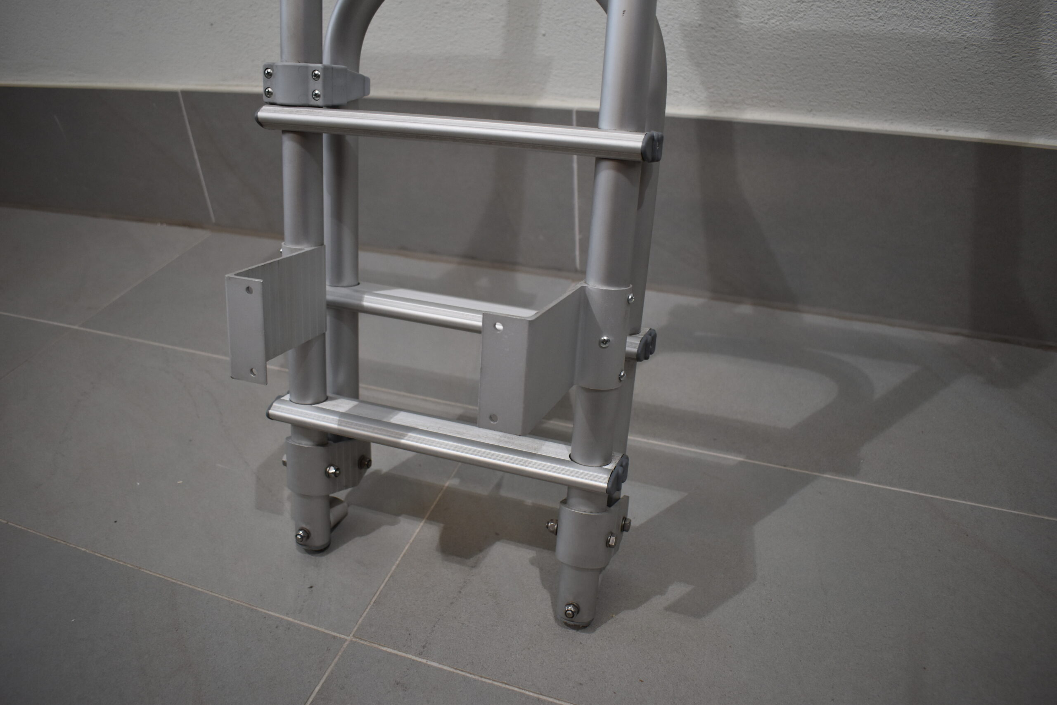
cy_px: 352
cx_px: 528
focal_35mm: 27
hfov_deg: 67.4
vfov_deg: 47.9
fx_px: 793
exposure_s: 1/250
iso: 560
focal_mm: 18
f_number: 3.5
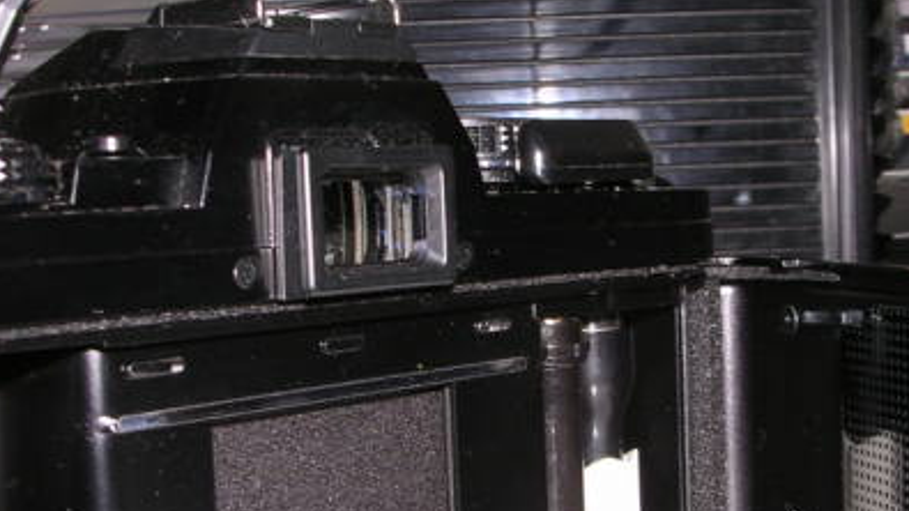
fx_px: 1615
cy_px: 322
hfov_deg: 31.2
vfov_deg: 18.0
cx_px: 601
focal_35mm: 67
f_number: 5.6
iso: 100
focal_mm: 5.8
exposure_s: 1/60.1
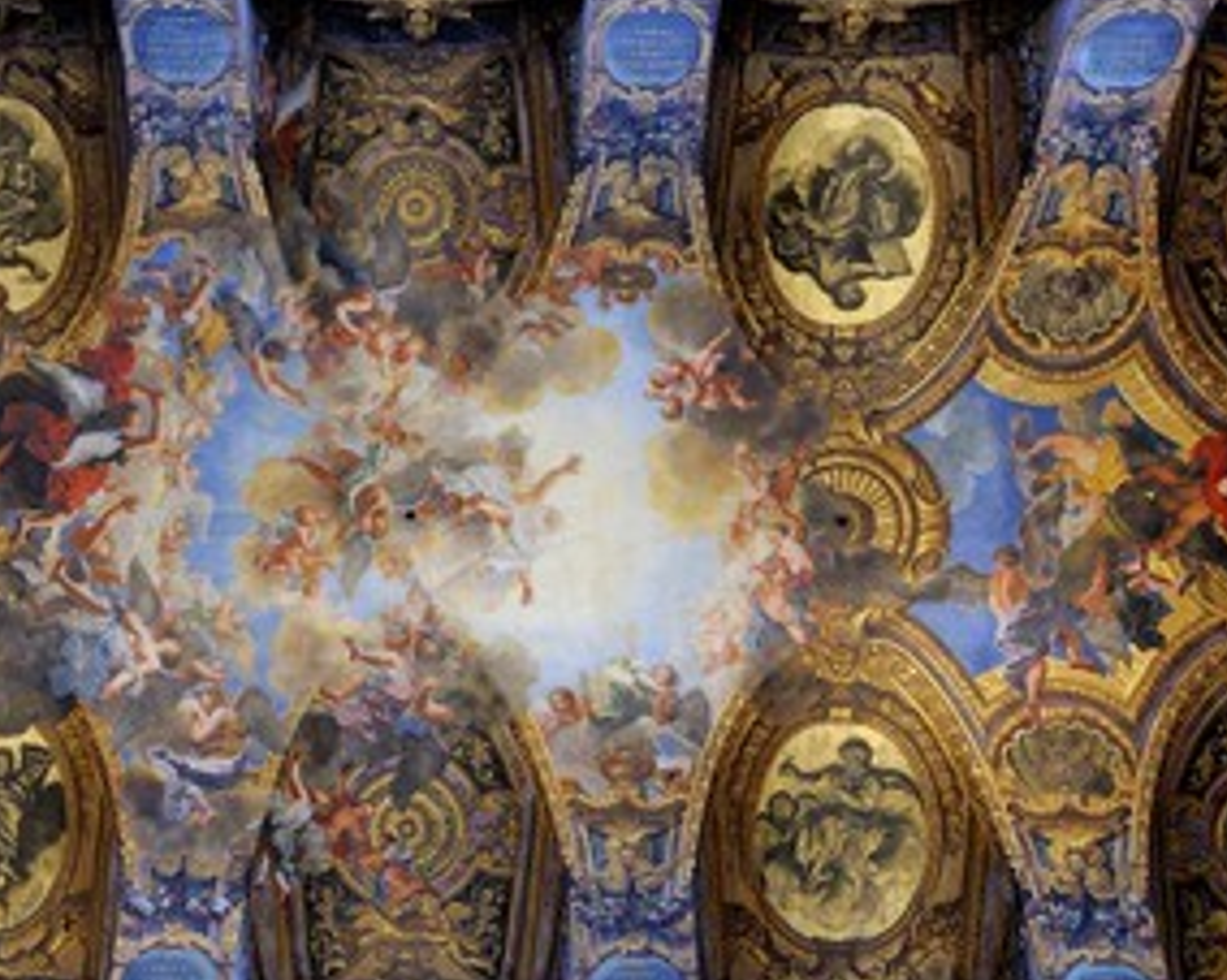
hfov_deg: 30.8
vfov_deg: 25.0
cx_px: 415
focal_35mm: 61
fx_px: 2214
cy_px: 527
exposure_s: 5
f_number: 13
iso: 200
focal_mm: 44
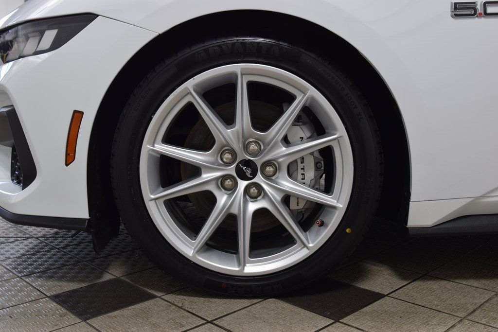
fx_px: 498
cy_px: 166
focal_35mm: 36
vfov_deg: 36.9
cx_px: 249
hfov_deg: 53.1
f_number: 6.3
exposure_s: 1/20
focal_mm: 24
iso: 400
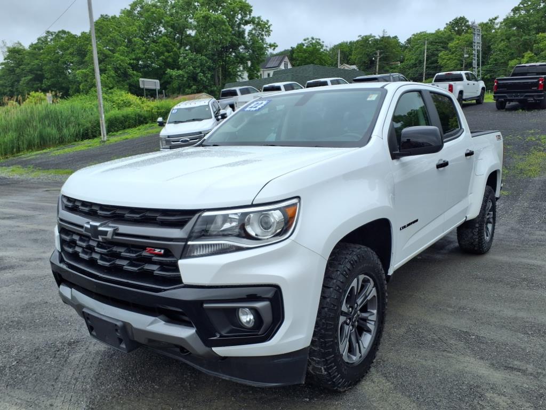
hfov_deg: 65.3
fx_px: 426
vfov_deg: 51.4
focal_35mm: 27
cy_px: 205
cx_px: 273
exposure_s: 1/2000
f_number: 1.9
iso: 40
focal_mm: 3.58
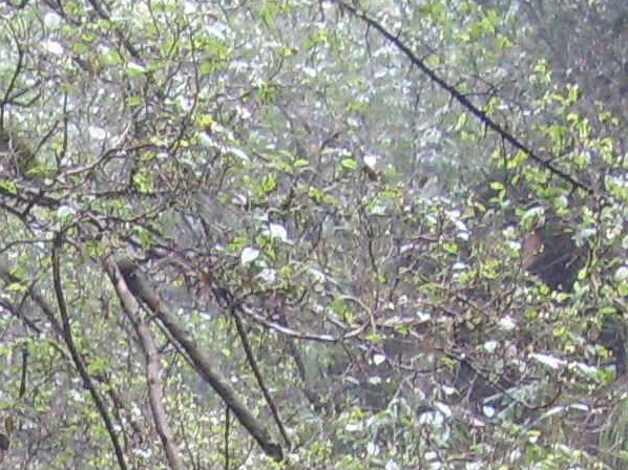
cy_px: 814
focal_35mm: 114
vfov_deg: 12.1
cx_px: -211
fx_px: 2067
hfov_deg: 16.3
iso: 100
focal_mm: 5.8
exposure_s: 1/38
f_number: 2.9
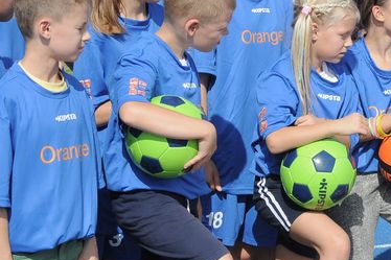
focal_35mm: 143
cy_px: 60
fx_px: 1552
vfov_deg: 9.6
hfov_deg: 14.2
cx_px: 361
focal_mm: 42
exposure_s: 1/500
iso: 400
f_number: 11
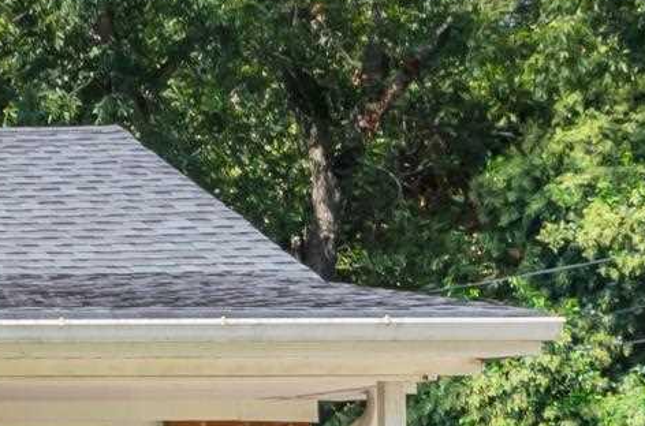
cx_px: -891
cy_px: 564
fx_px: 2841
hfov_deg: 11.0
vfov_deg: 8.5
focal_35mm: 159
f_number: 9
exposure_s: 1/125
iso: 200
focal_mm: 20
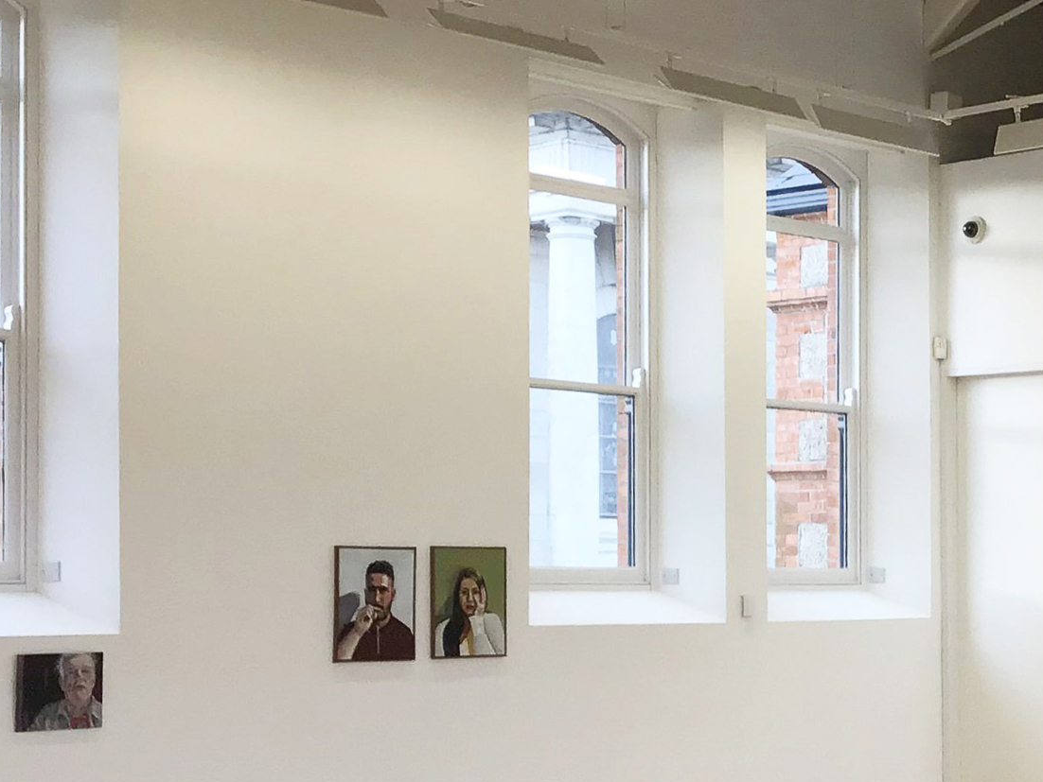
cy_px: 560
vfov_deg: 20.3
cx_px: 965
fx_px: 2170
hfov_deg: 26.0
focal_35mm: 72
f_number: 2.4
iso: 40
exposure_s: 1/100
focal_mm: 3.3
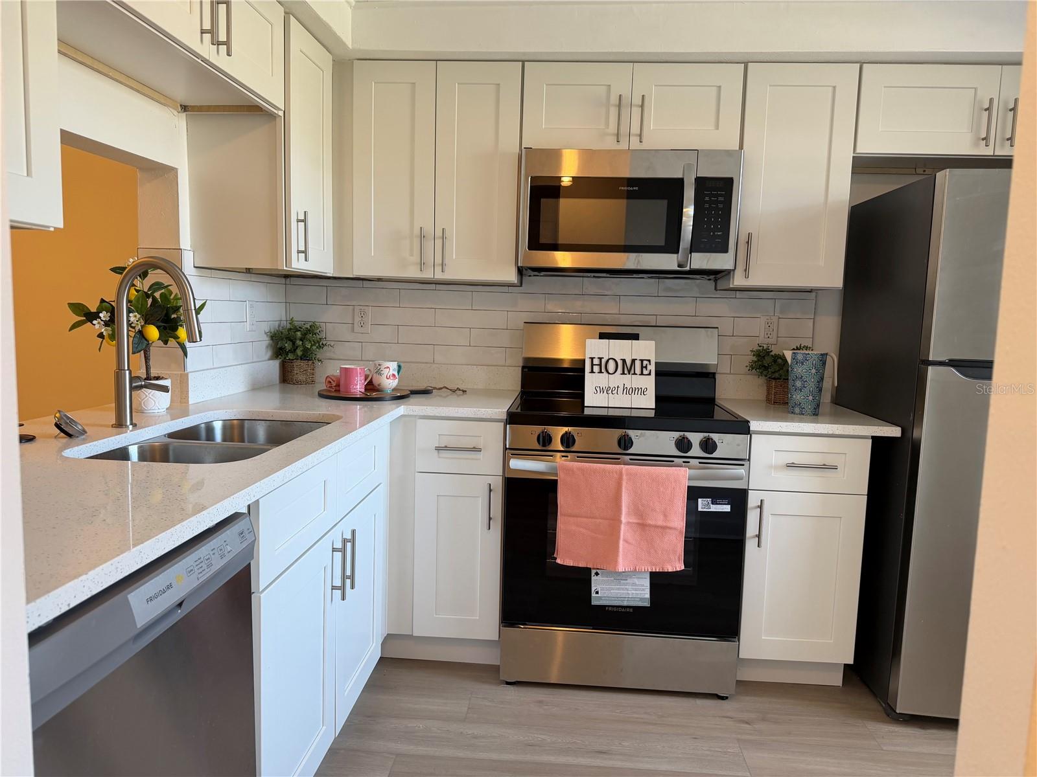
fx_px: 719
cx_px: 518
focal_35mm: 24
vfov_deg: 56.8
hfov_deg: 71.6
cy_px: 388
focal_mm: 6.76
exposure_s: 1/120
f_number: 1.78
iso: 125
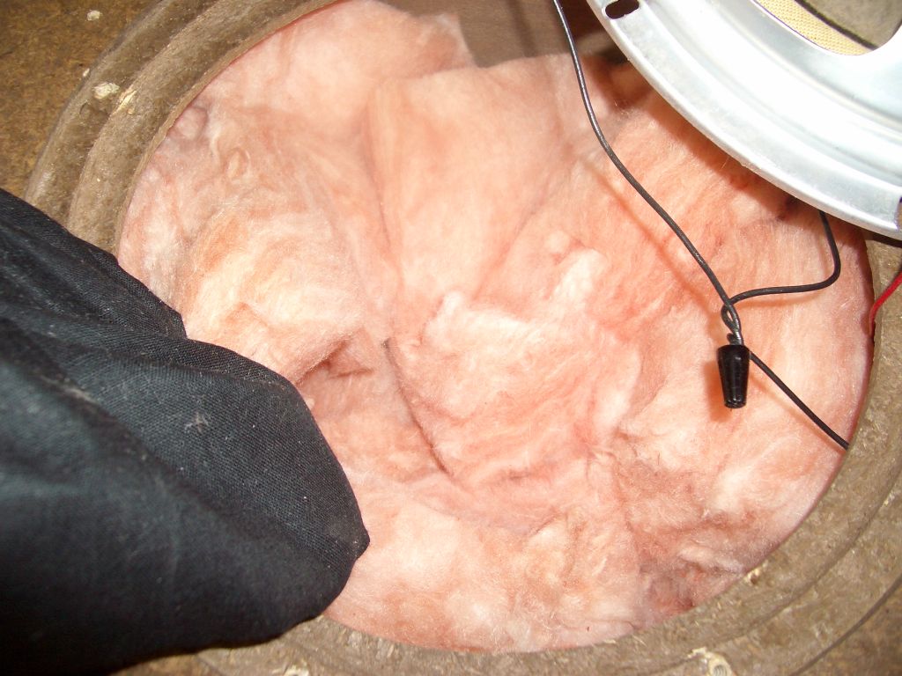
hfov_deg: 52.6
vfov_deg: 40.7
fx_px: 912
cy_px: 338
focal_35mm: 35
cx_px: 451
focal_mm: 5.8
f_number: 2.6
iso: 100
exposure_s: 1/60
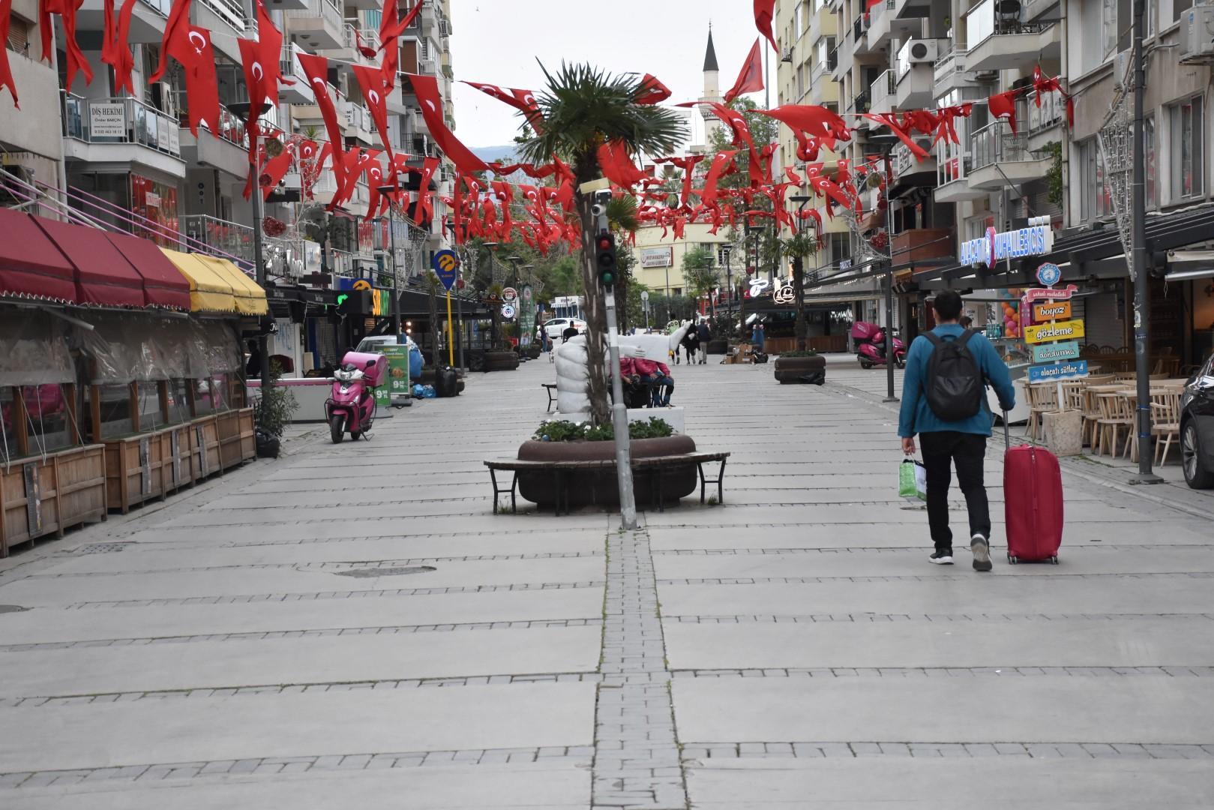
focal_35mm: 72
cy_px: 405
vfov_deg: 18.9
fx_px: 2428
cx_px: 607
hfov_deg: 28.1
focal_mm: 48
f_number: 6.3
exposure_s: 1/160
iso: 1250
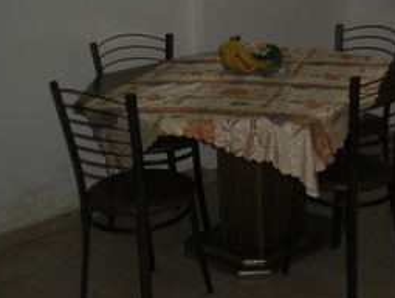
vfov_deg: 21.6
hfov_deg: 28.6
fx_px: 766
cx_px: 280
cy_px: 47
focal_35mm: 67
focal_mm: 6.3
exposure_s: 1/60
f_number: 3.1
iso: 64
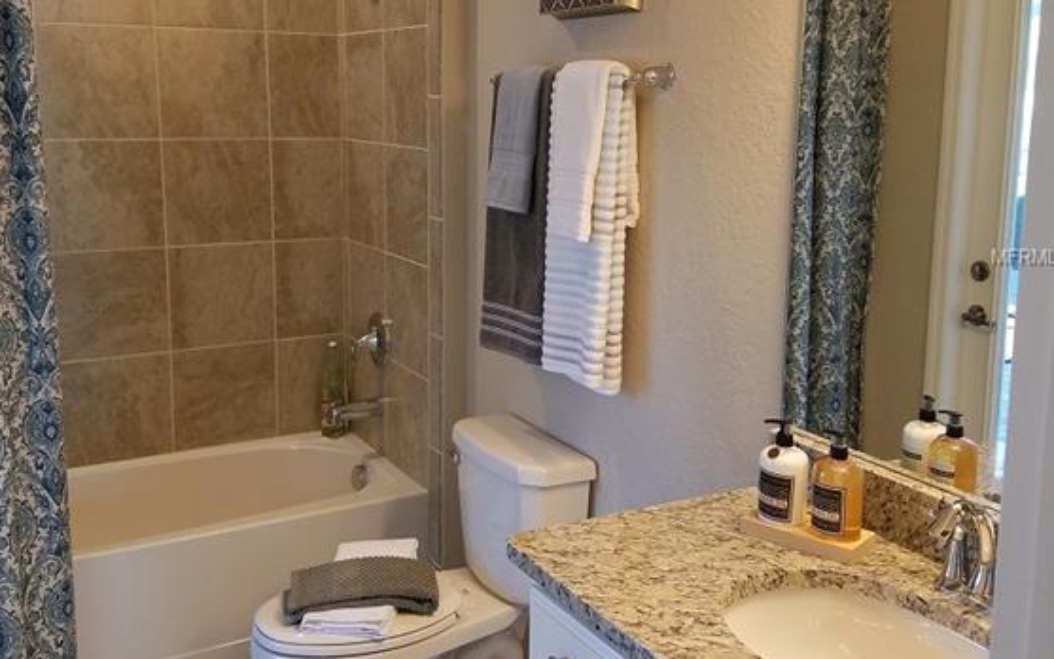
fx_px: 1091
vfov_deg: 33.4
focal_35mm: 38
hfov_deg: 51.5
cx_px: 534
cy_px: 258
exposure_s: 1/60
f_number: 1.7
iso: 100
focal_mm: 4.2
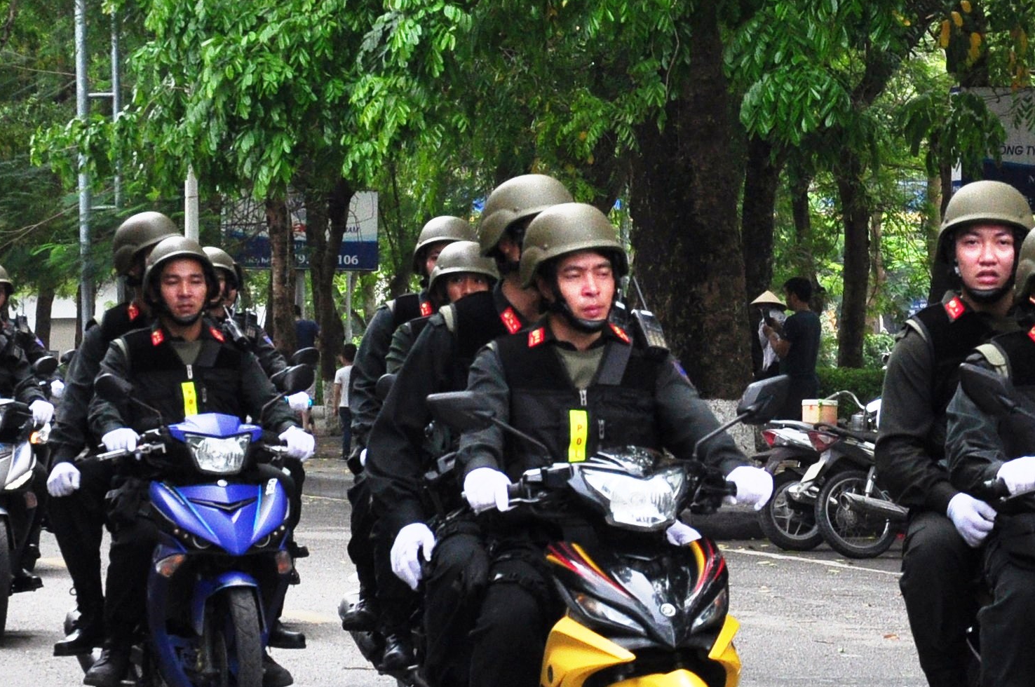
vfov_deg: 7.5
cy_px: 175
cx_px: 599
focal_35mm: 183
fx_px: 5254
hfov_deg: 11.2
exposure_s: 1/500
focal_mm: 42
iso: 500
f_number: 6.3
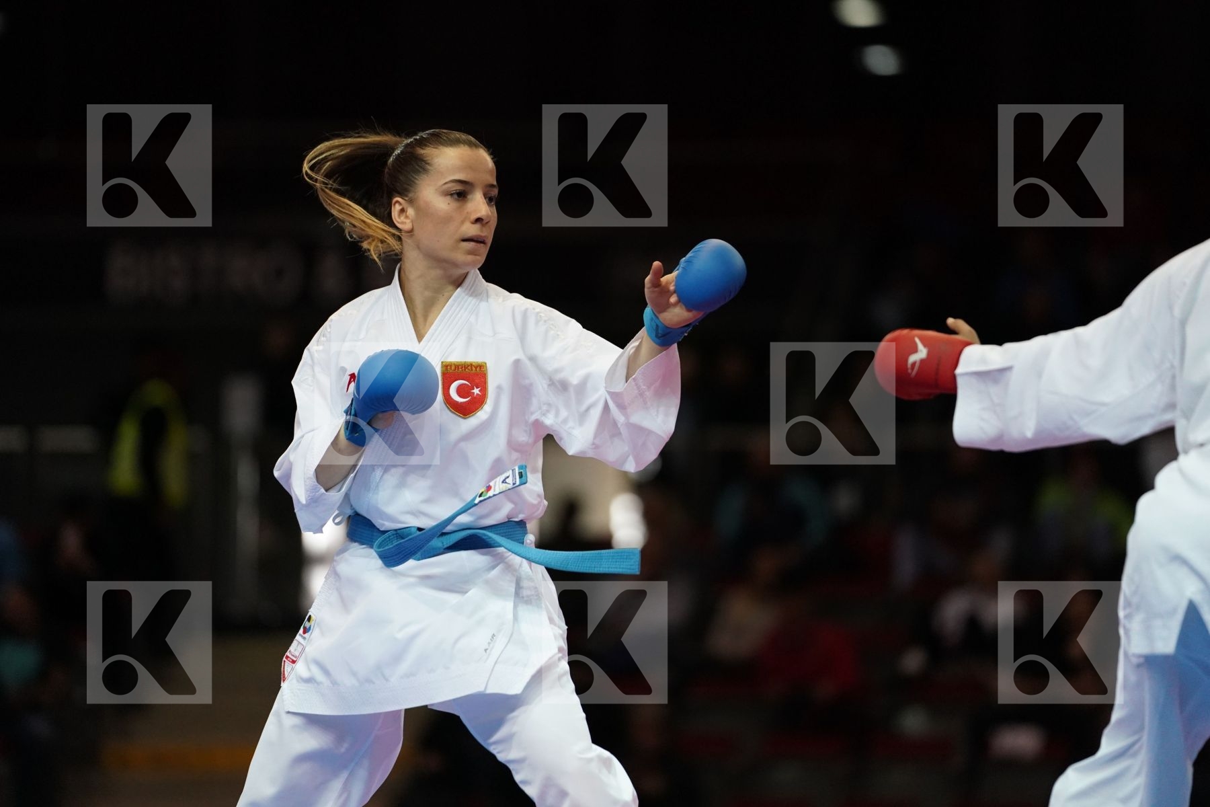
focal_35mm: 200
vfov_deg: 6.9
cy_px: 404
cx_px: 605
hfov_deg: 10.3
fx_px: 6722
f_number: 2.8
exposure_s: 1/1000
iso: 3200
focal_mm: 200
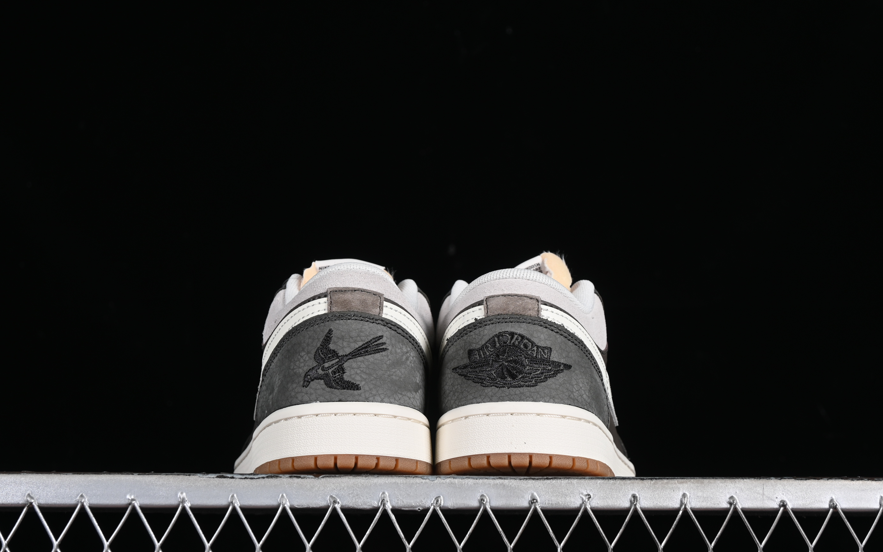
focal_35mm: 77
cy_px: 292
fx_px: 1853
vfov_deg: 16.9
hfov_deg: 26.8
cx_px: 439
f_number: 7.1
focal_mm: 50
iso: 160
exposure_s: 1/60
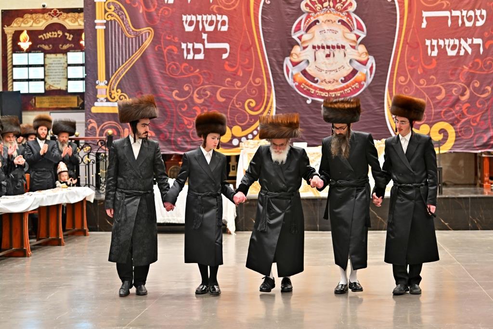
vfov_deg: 18.2
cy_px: 164
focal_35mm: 75
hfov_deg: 27.0
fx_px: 1027
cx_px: 246
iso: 500
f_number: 2.8
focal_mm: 75
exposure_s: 1/320
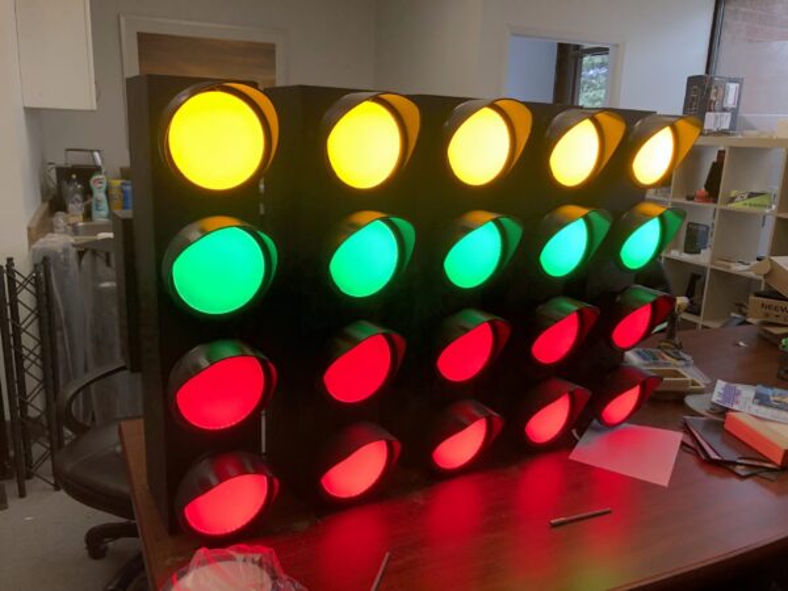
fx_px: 637
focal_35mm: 28
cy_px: 296
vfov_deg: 49.7
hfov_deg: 63.4
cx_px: 394
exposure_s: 1/120
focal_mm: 3.99
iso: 25
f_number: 1.8
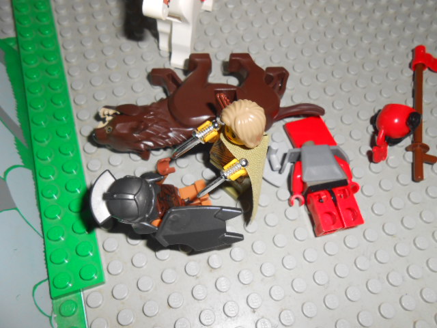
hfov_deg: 60.0
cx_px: 218
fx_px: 379
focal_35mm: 30
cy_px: 164
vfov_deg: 46.8
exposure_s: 1/25
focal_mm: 5.3
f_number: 11.9
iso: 200
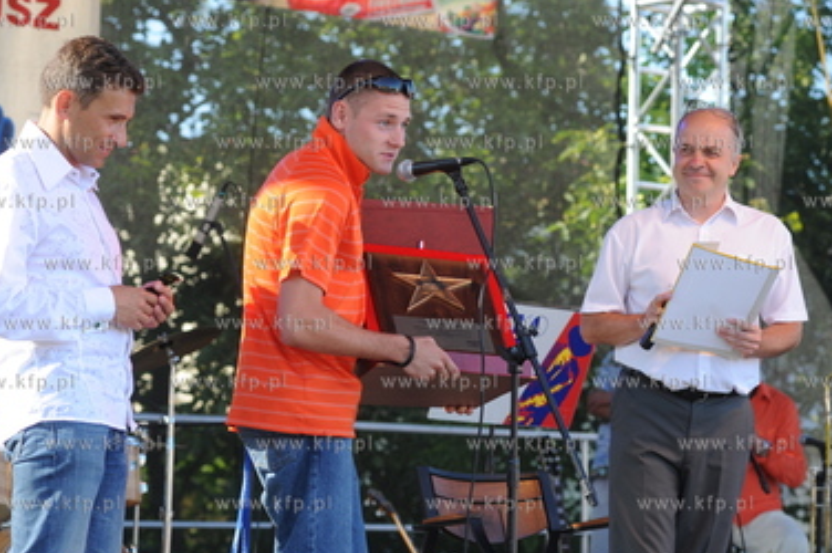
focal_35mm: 119
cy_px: 292
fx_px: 2748
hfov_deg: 17.2
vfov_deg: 11.5
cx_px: 392
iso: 200
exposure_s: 1/160
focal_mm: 112
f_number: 5.6
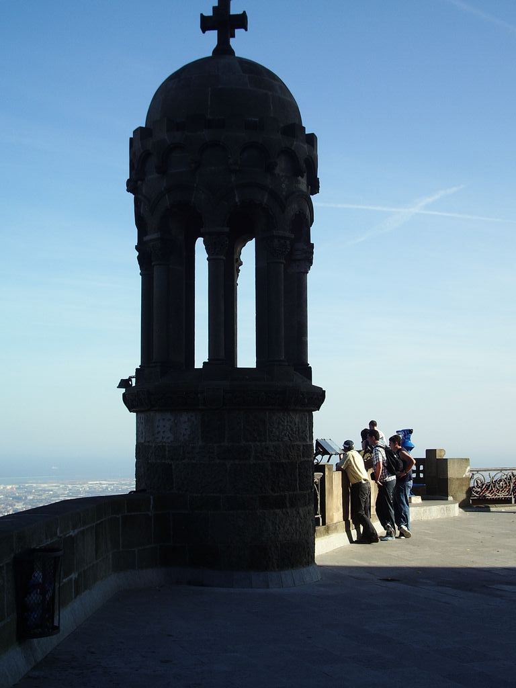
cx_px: 258
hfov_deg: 29.1
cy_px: 344
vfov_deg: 38.2
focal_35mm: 50
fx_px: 994
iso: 50
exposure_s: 1/250
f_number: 5
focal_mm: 8.2
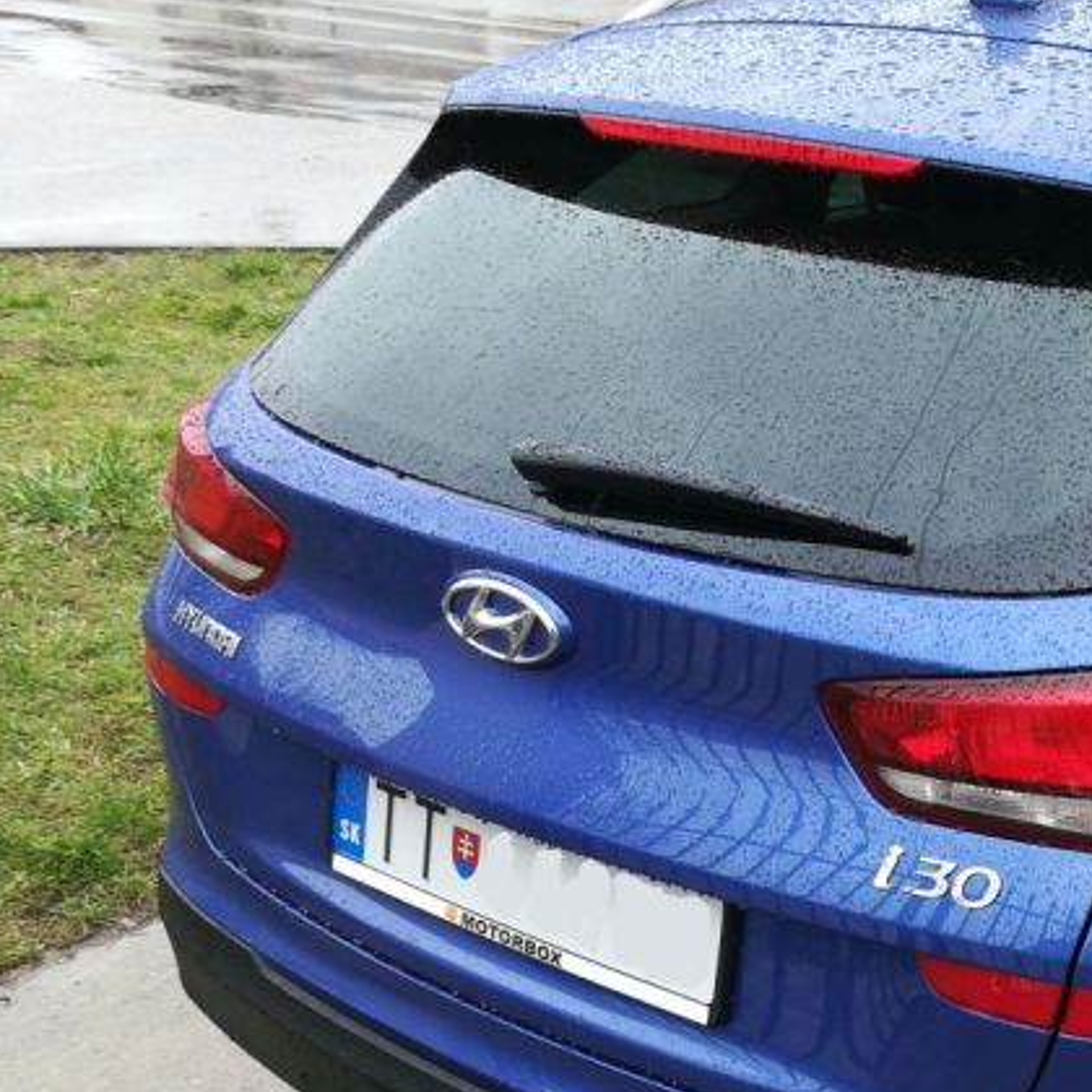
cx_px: 1061
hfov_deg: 28.9
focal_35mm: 56
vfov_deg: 30.4
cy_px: 702
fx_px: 1999
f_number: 2.2
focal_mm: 3.83
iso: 80
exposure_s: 1/100
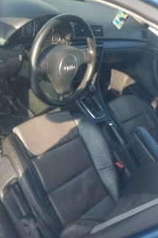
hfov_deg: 34.9
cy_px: 89
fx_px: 251
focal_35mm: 38
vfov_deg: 50.2
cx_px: 70
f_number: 1.8
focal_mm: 5.23
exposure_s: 1/263
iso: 25
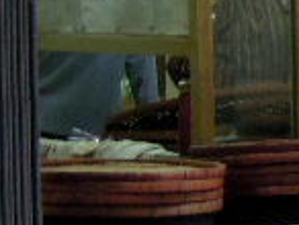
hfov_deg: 5.5
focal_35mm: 350
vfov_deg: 4.2
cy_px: -162
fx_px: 3028
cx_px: 616
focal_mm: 9
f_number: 3.7
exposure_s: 1/15
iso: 450
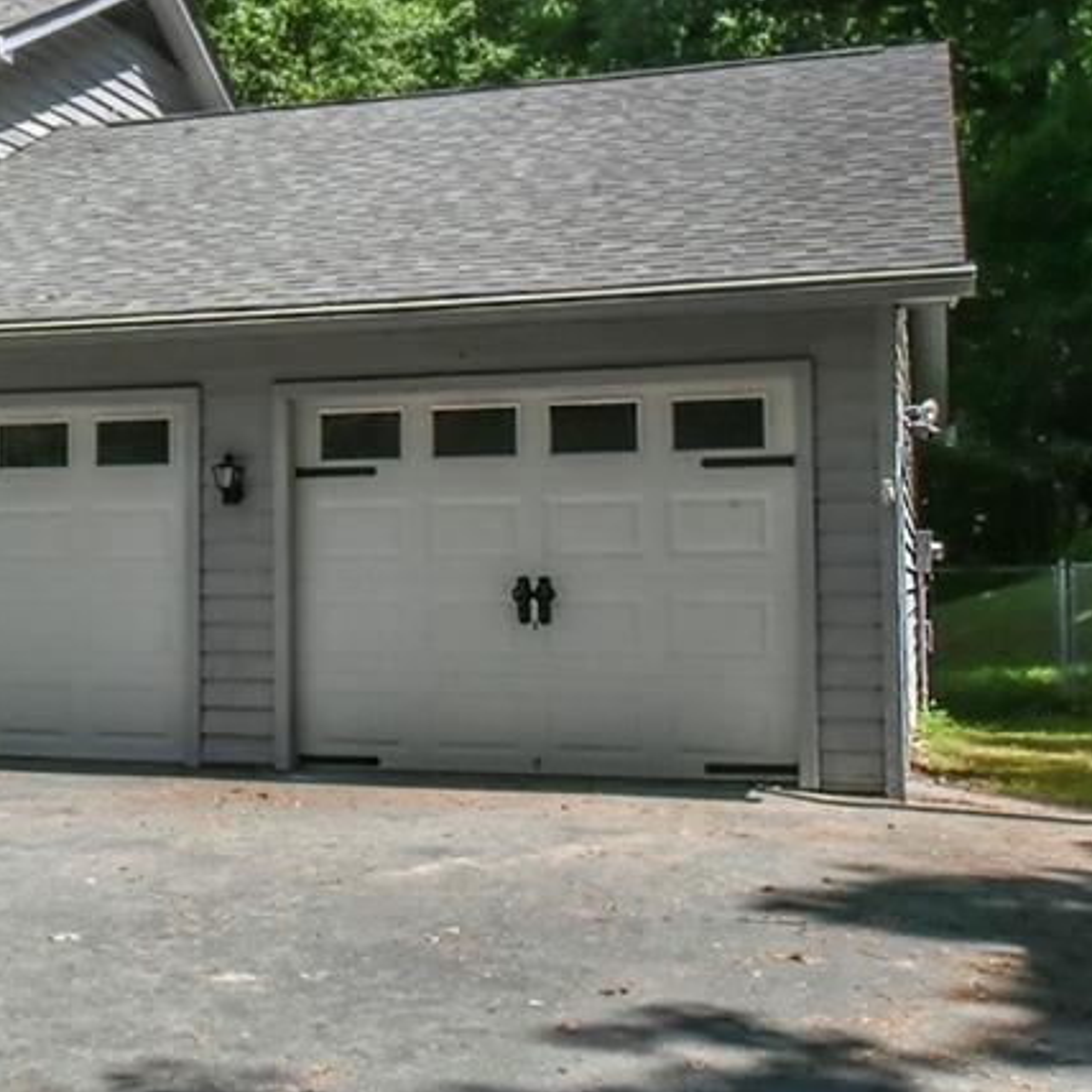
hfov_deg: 26.1
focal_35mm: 61
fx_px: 2177
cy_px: 338
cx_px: -92
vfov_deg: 27.9
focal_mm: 30
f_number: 22
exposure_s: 1/500
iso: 4000
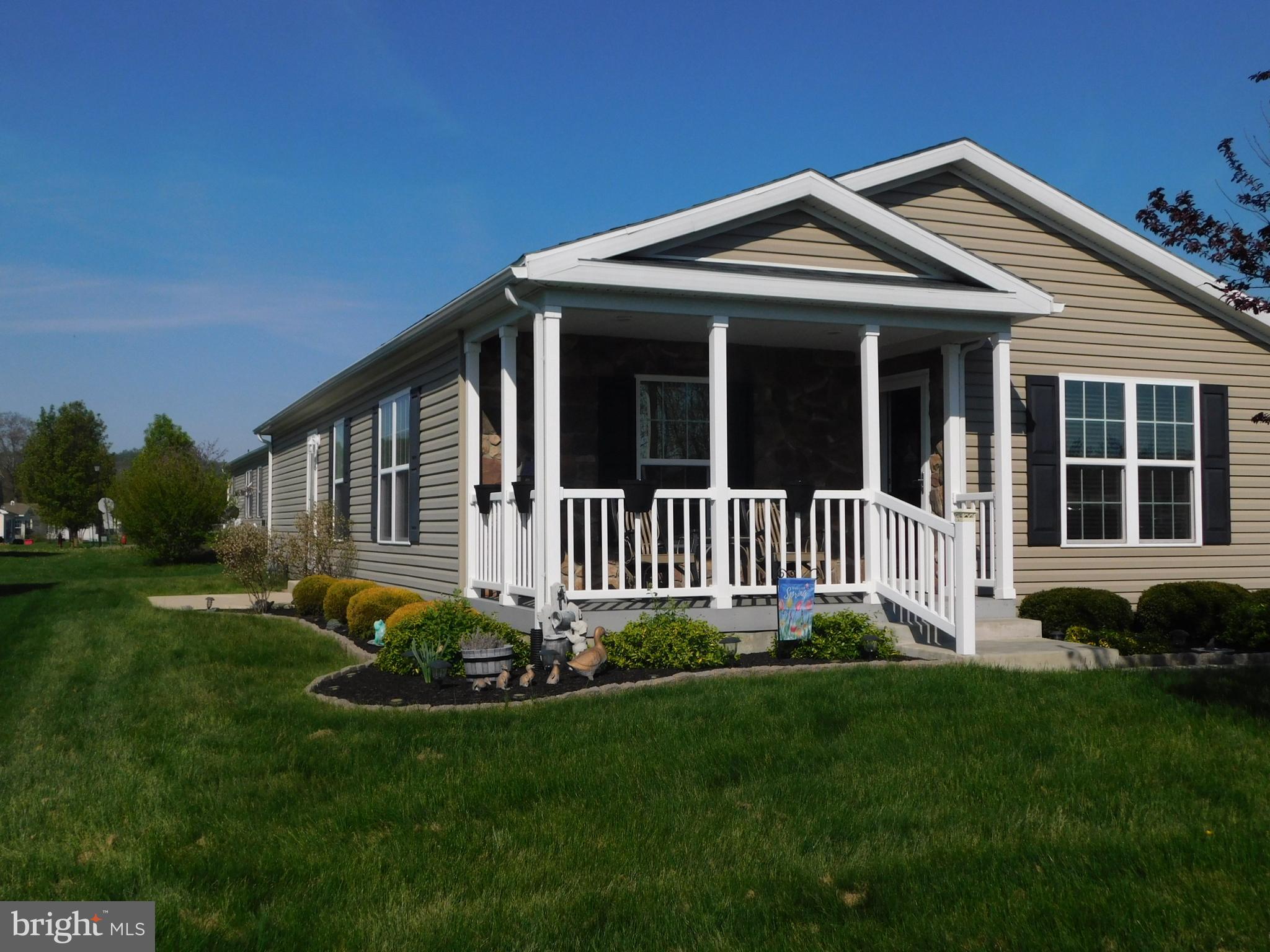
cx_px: 635
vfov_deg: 39.7
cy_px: 476
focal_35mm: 36
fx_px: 1321
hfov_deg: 51.4
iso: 125
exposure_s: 1/800
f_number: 7
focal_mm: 6.3
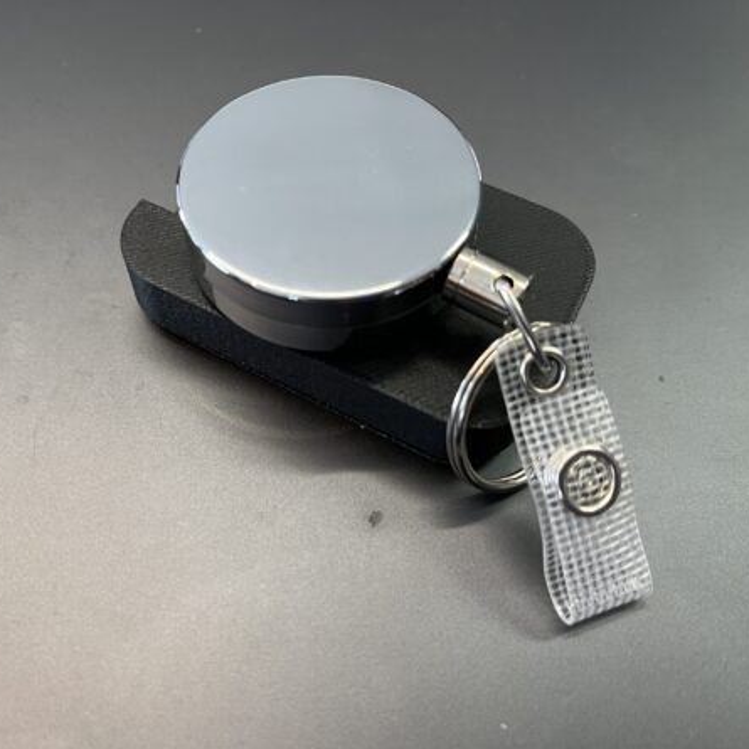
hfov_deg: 52.3
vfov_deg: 52.5
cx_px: 318
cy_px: 377
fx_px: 759
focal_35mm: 31
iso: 80
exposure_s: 1/50
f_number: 1.6
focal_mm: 5.1
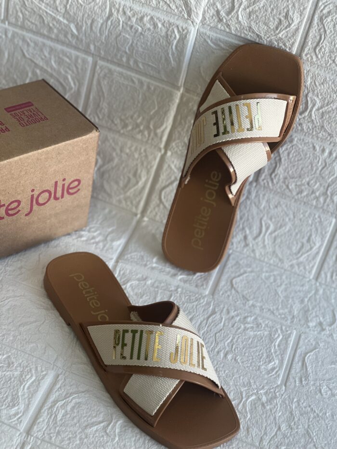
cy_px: 224
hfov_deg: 19.1
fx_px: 999
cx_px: 168
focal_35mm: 77
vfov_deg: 25.3
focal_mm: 9
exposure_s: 1/120
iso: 125
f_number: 2.8
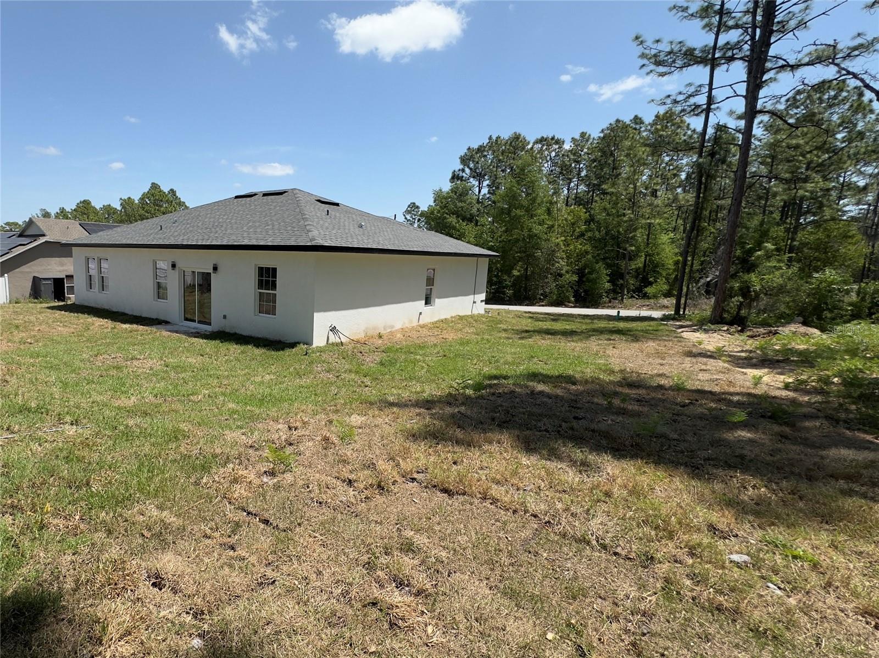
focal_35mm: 14
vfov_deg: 85.6
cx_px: 440
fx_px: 355
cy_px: 329
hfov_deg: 102.1
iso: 40
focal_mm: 2.22
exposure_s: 1/1618
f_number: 2.2
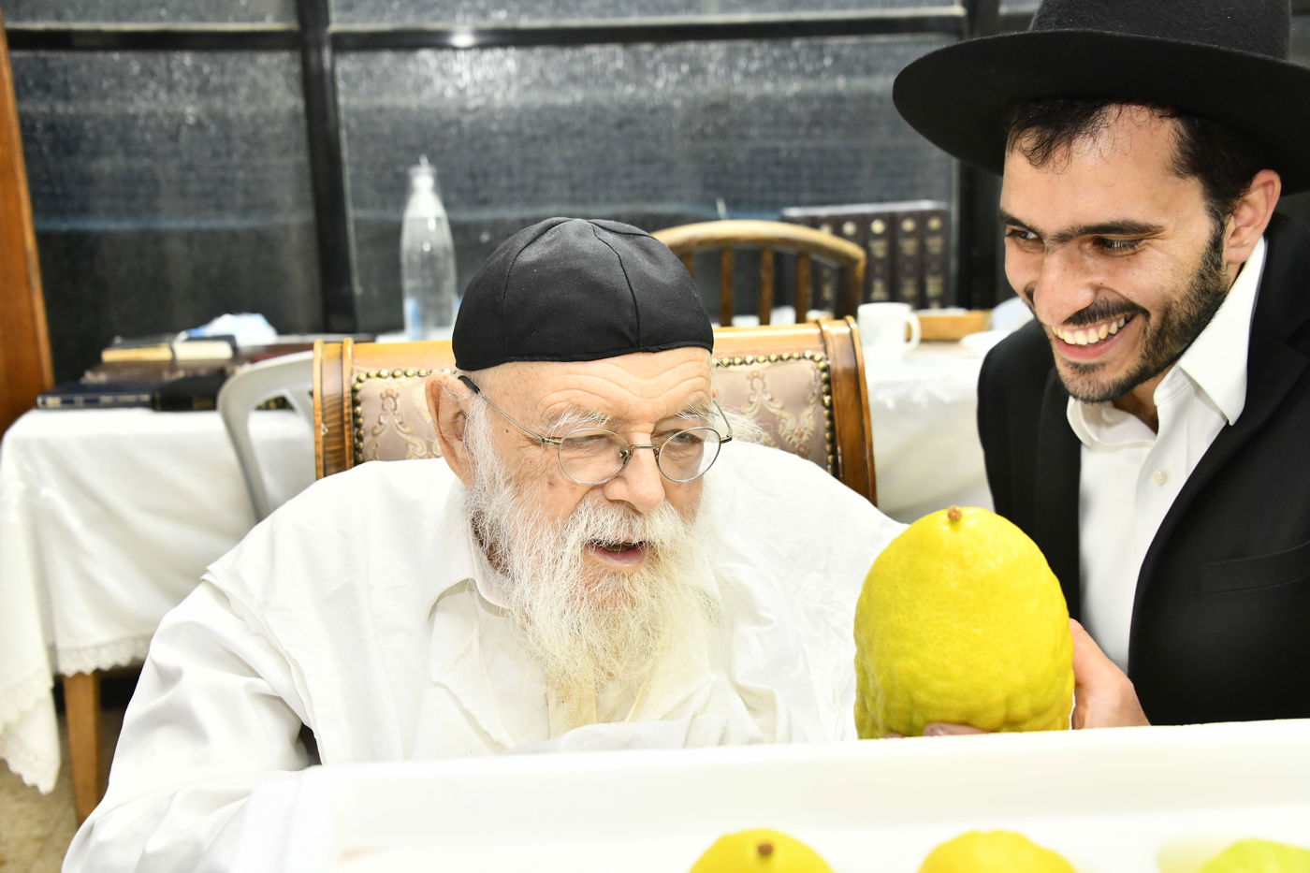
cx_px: 655
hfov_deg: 44.5
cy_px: 436
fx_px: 1601
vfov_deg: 30.5
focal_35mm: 44
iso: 1250
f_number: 5.6
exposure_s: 1/125
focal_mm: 44
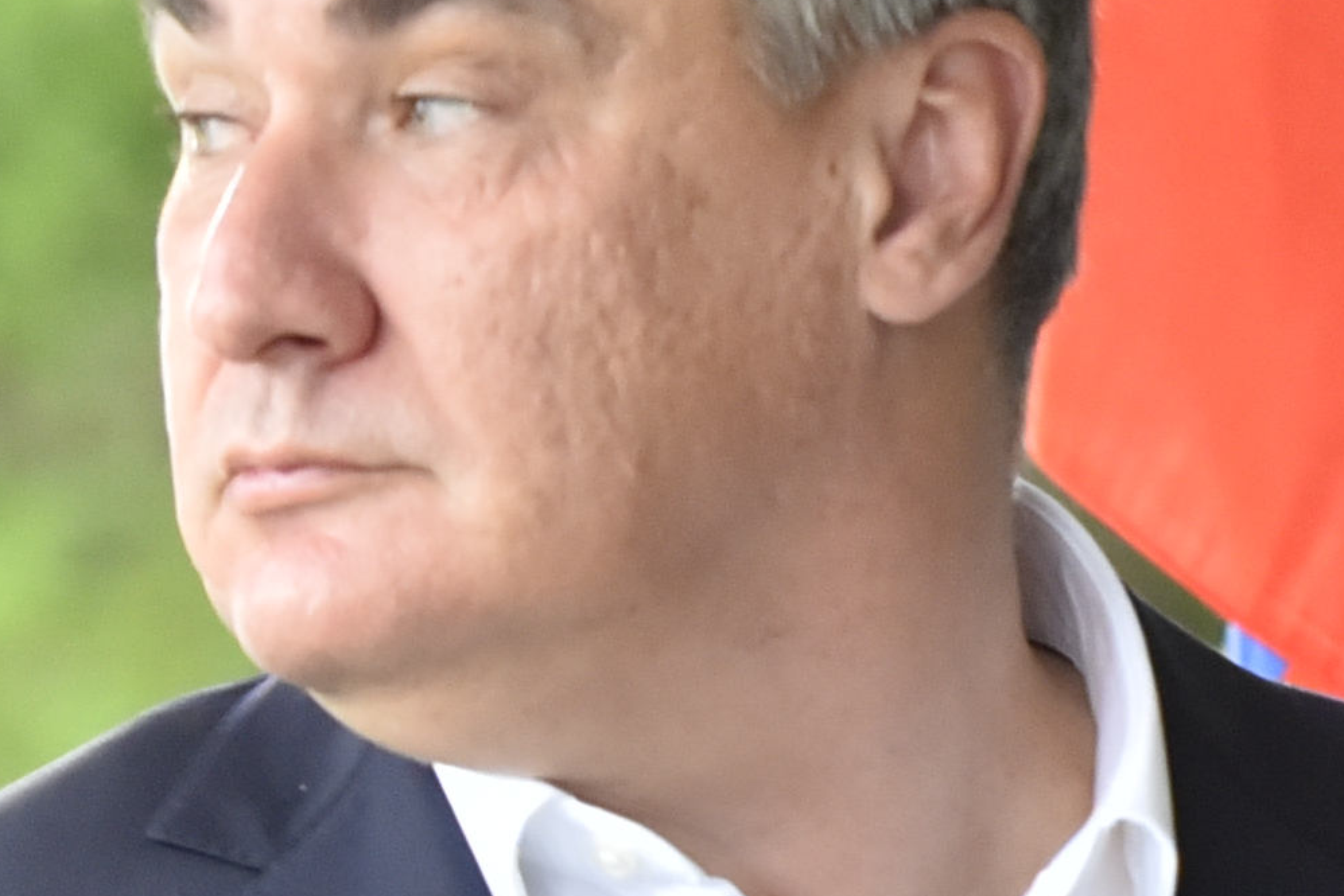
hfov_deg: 4.8
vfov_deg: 3.3
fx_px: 15758
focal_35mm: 422
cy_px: 992
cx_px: 2147
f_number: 3.2
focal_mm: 70
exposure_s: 1/160
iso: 2000
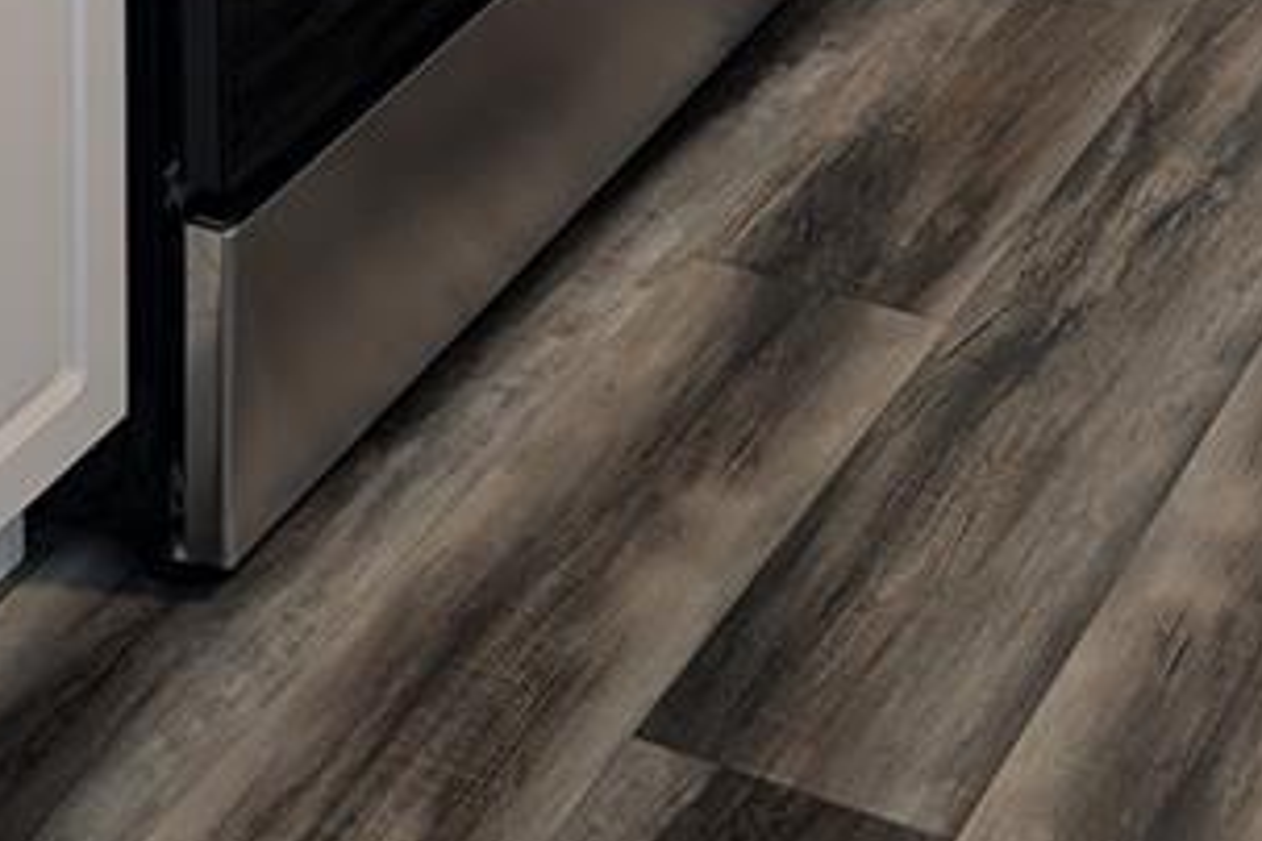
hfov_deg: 20.5
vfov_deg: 11.0
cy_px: -1357
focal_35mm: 99
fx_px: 3470
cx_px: 835
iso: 27
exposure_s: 1/24
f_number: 1.68
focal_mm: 6.9
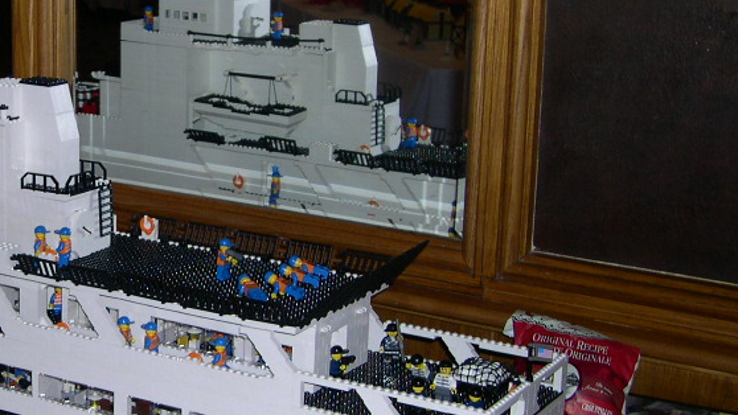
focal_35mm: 76
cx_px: 103
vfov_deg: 15.9
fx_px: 1487
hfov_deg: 27.1
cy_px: 215
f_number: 2.8
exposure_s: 1/60
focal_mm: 8
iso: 100
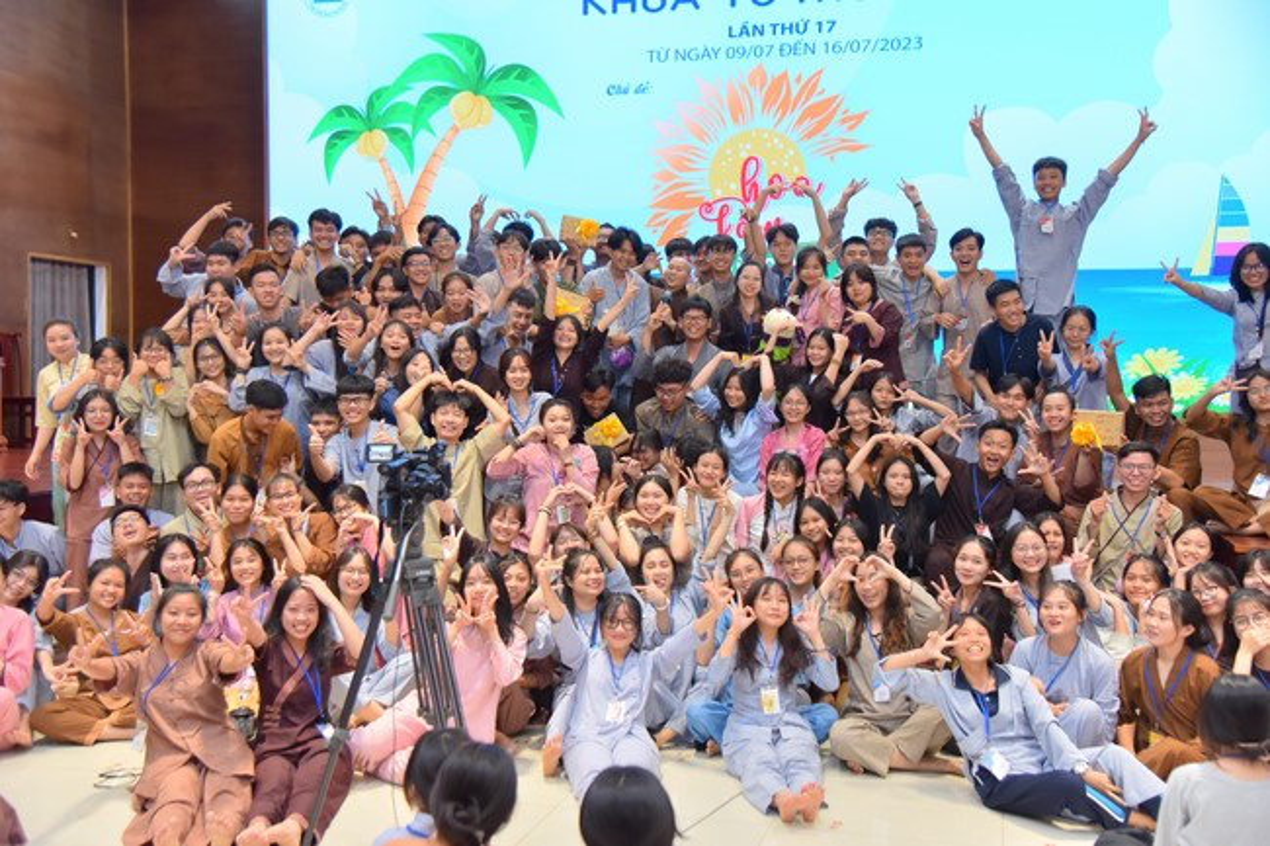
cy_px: 423
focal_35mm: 40
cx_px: 635
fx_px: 1411
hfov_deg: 48.5
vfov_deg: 33.4
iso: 1250
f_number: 5
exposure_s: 1/125
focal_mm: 40
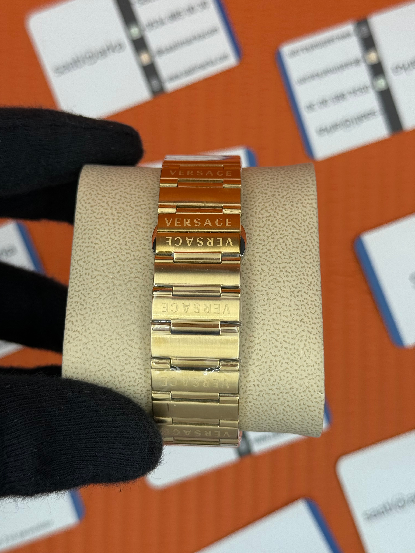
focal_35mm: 48
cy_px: 276
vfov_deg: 39.7
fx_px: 767
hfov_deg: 30.3
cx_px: 208
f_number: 1.78
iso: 64
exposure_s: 1/802
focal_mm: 6.76
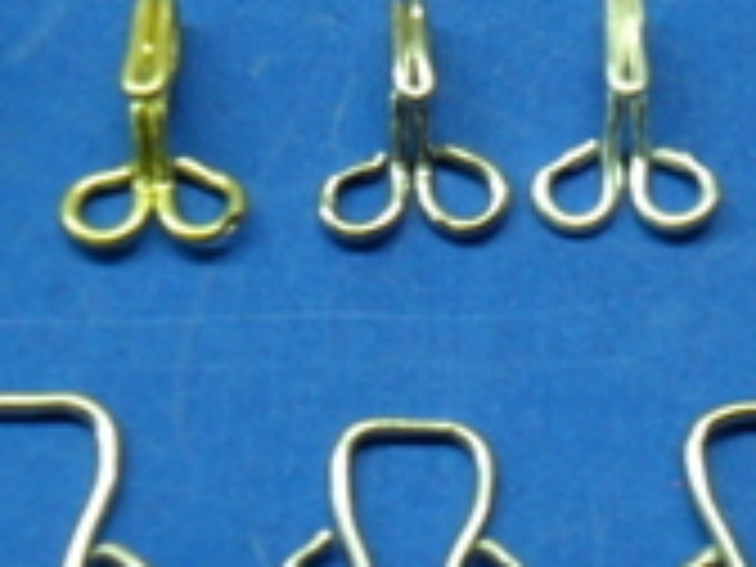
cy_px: 218
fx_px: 2861
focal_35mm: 131
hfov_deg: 14.8
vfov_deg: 11.3
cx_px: 742
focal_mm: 7.8
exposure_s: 1/4
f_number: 4.5
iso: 200
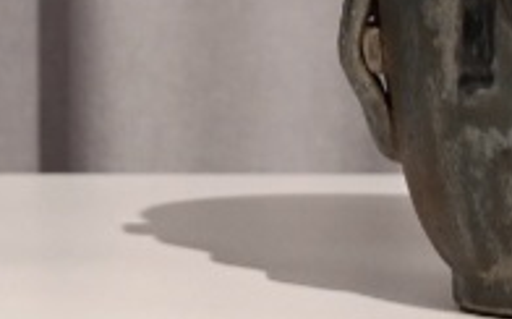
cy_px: -261
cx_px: -192
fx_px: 5366
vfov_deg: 3.4
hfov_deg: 5.4
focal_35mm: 385
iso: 800
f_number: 4.5
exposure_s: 1/80
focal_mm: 52
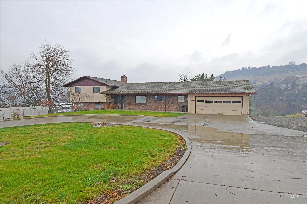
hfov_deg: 81.2
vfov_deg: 59.5
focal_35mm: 21
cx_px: 154
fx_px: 179
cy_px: 102
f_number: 7.1
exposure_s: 1/200
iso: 400
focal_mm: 14
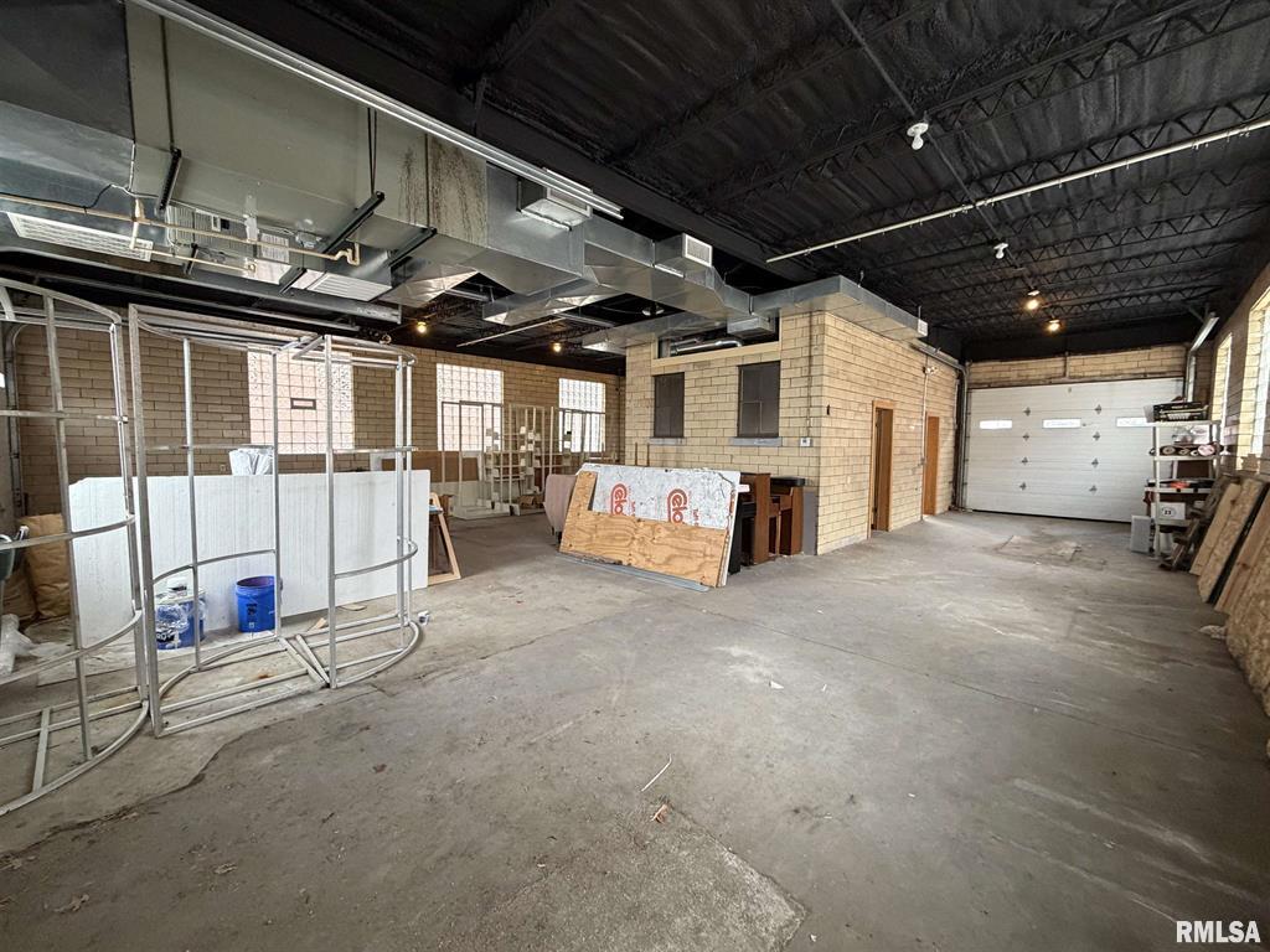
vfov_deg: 85.7
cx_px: 635
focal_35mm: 14
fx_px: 514
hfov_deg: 102.1
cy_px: 476
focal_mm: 2.22
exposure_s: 1/60
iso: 400
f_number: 2.2
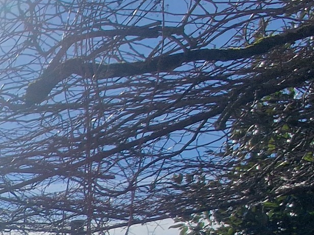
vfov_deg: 20.6
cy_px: 400
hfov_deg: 20.5
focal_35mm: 54
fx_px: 490
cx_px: -285
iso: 50
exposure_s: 1/4208
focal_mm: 2.2
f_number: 2.2
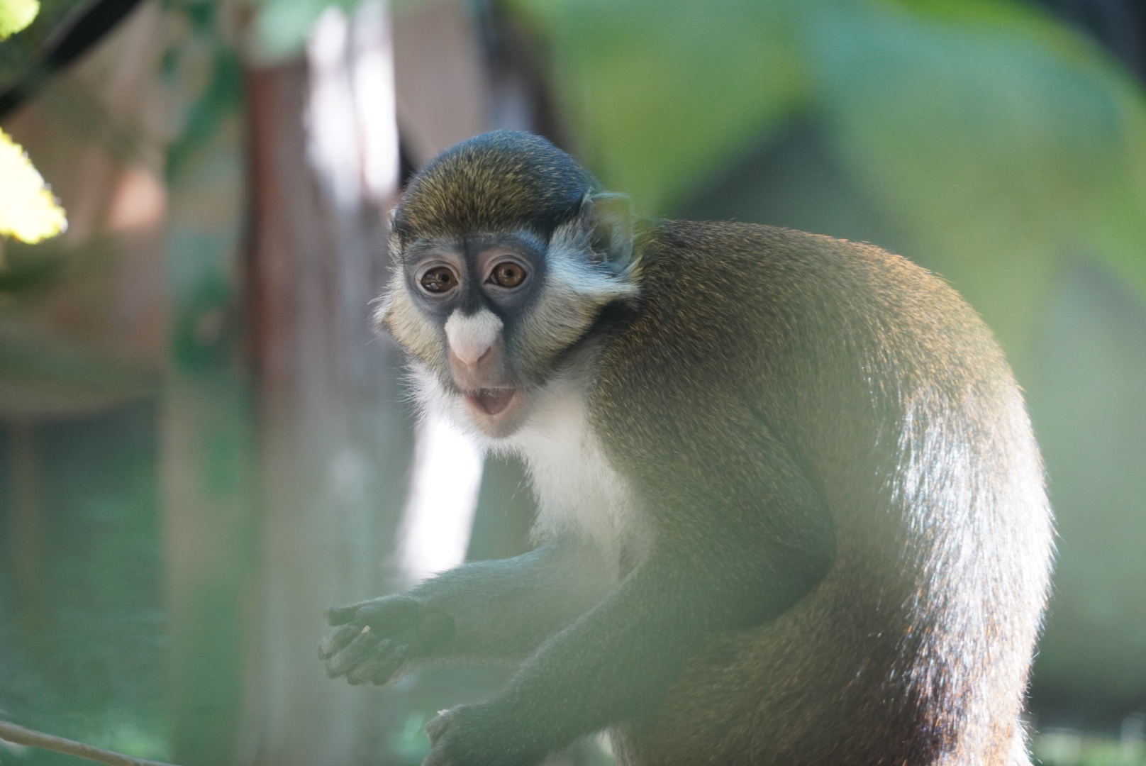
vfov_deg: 6.8
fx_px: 6451
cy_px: 383
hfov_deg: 10.2
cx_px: 573
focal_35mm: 202
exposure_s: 1/250
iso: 1600
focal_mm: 135
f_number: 5.6
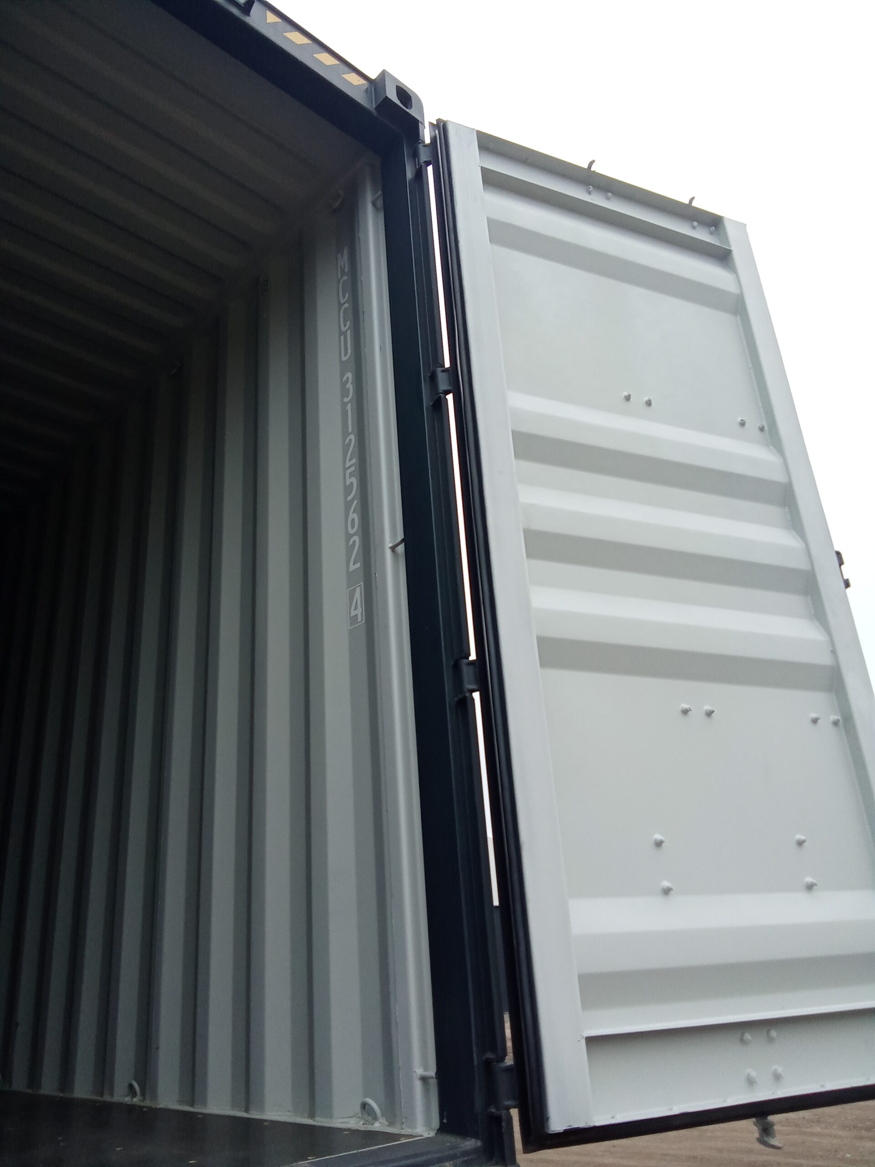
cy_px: 584
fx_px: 944
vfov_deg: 63.4
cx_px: 438
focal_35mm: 28
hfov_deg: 49.7
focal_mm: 2.78
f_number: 2
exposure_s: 1/390
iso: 100
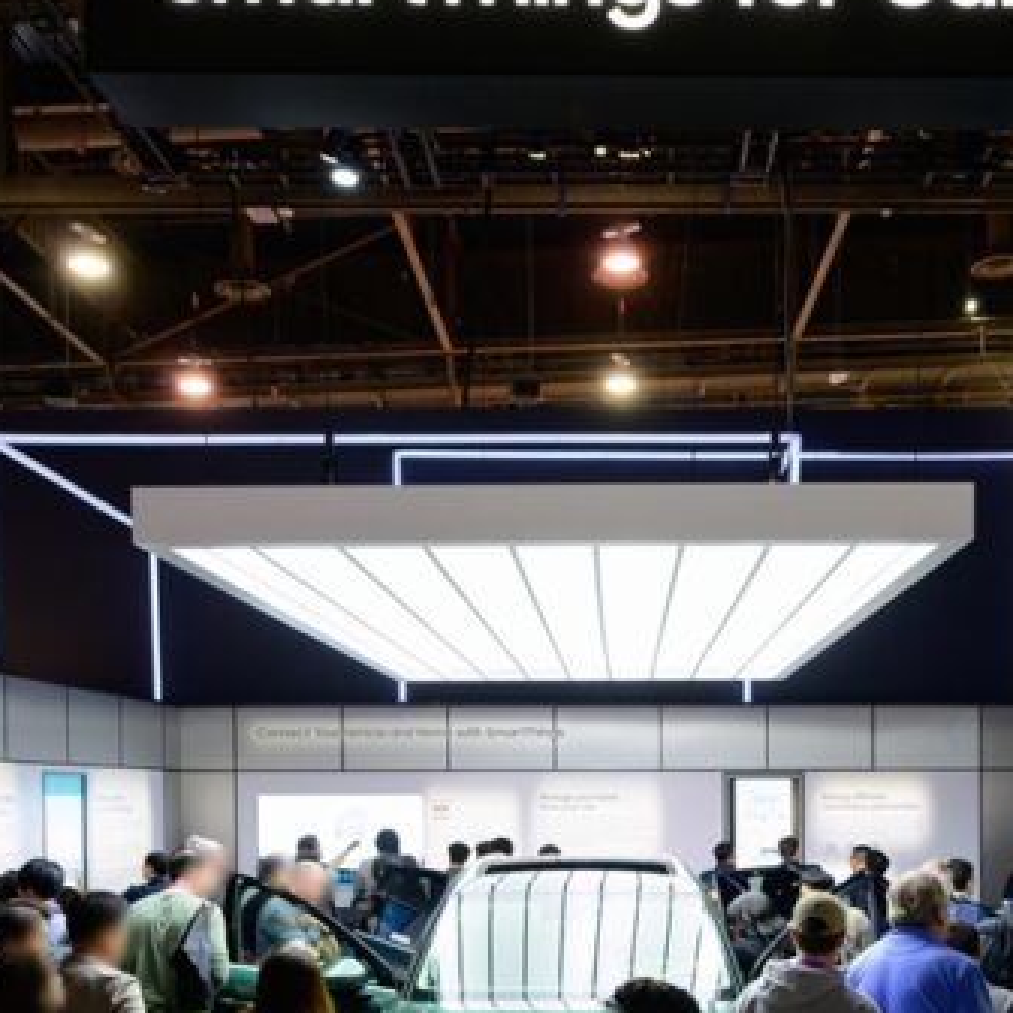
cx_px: 657
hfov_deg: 45.5
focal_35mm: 36
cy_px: 654
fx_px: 1191
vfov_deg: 45.5
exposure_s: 1/125
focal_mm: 18.5
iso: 3200
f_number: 4.8
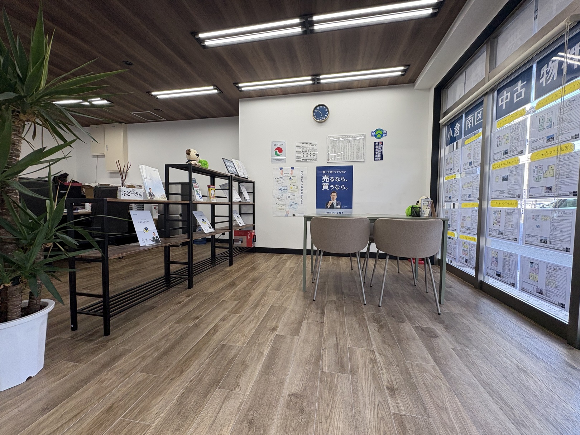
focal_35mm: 14
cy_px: 218
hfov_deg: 102.1
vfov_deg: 85.7
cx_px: 290
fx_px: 235
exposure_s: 1/120
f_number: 2.2
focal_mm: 2.22
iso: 80
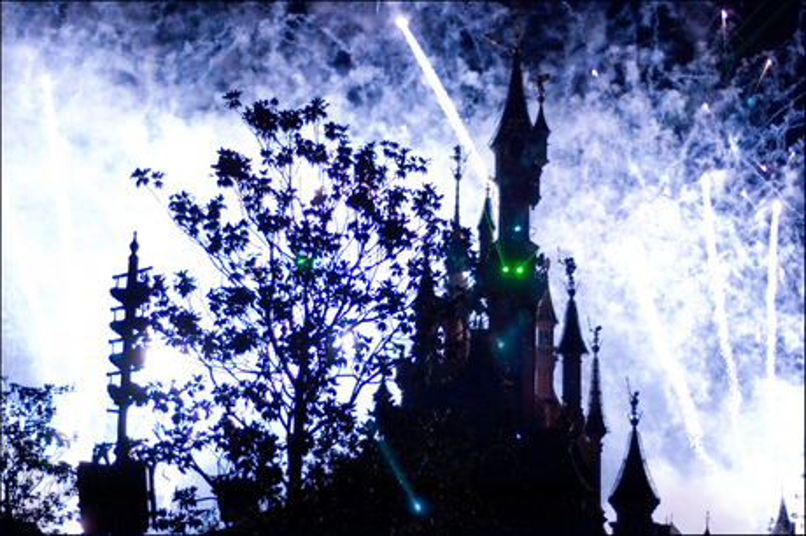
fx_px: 1678
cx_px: 403
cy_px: 268
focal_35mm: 75
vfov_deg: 18.2
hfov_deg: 27.0
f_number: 1.8
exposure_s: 1/80
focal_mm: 50
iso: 1600
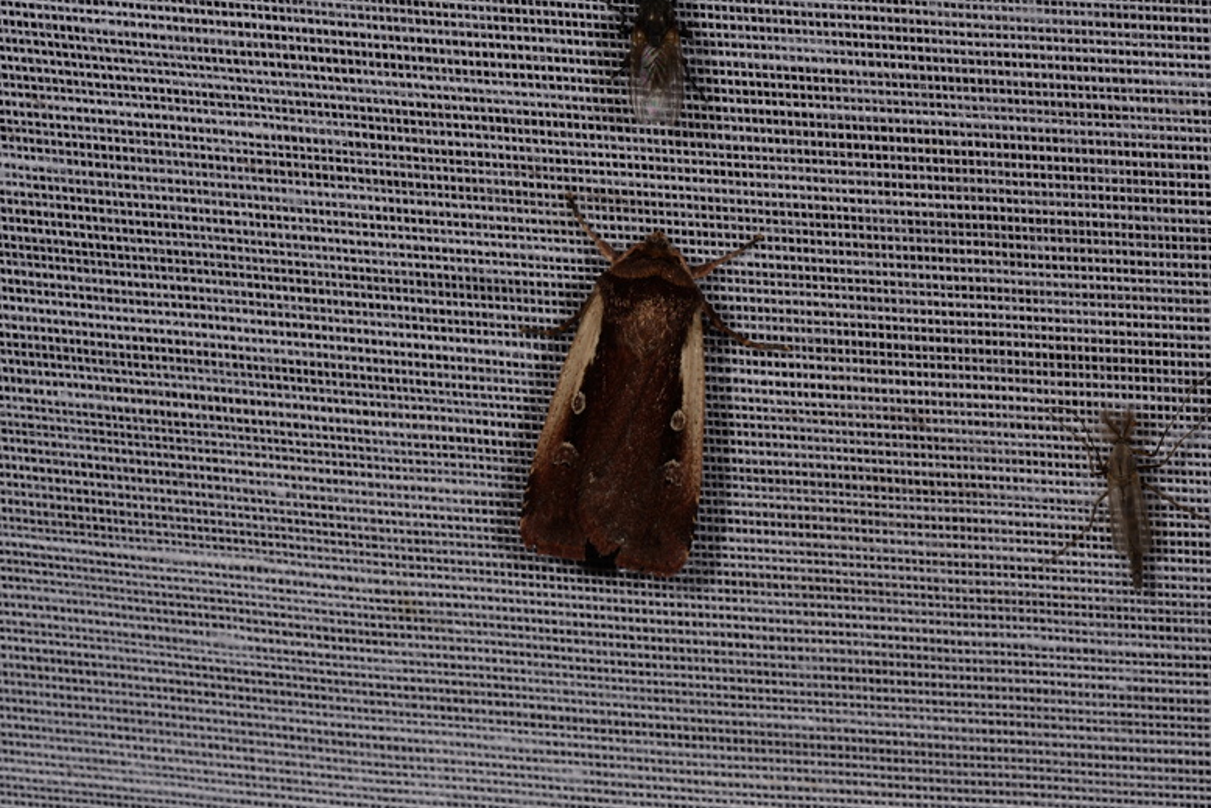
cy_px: 406
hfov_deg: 15.8
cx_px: 609
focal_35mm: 130
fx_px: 4357
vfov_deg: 10.6
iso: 100
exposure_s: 1/60
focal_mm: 85
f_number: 25
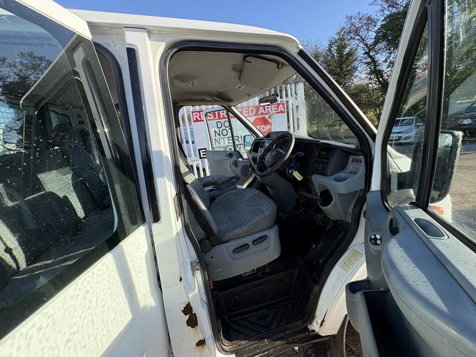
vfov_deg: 81.7
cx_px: 247
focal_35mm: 15
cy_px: 169
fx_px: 206
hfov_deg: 98.1
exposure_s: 1/294
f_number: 2.2
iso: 64
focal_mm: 2.22
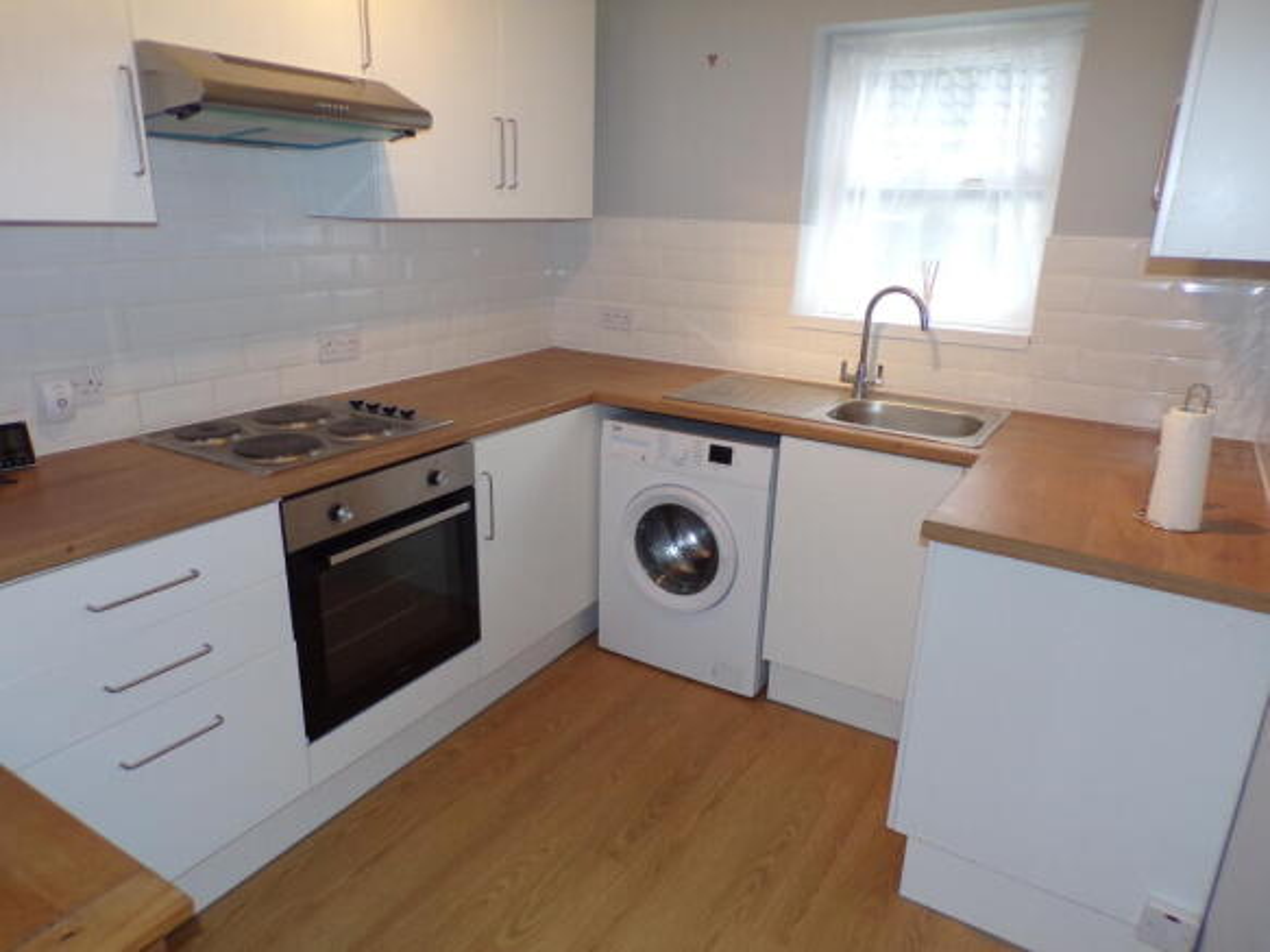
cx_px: 635
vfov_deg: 56.8
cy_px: 476
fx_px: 880
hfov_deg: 71.6
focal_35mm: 24
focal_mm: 4.3
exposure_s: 1/34
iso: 200
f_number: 3
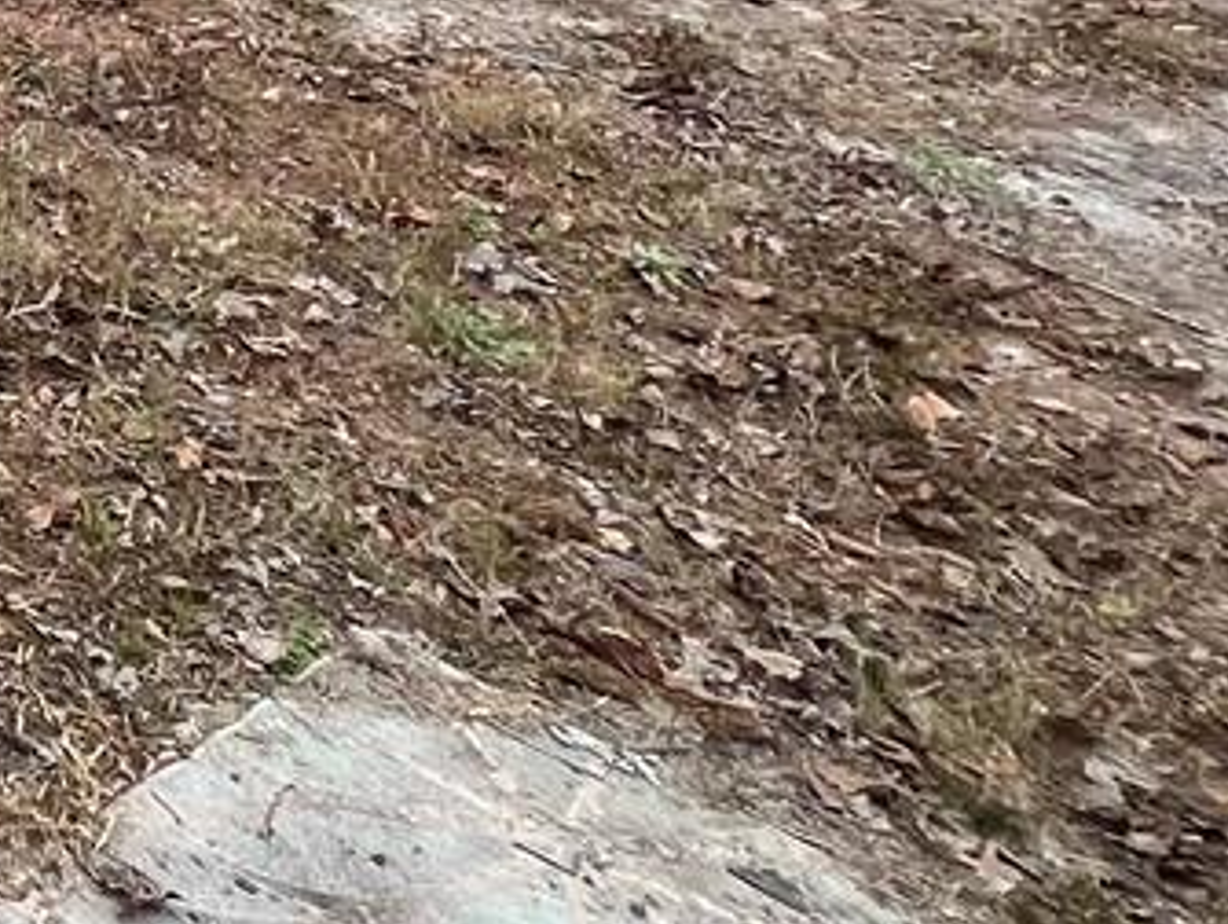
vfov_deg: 20.4
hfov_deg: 19.4
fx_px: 2202
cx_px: -1173
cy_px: -447
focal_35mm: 62
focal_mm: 1.57
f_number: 1.8
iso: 32
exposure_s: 1/769
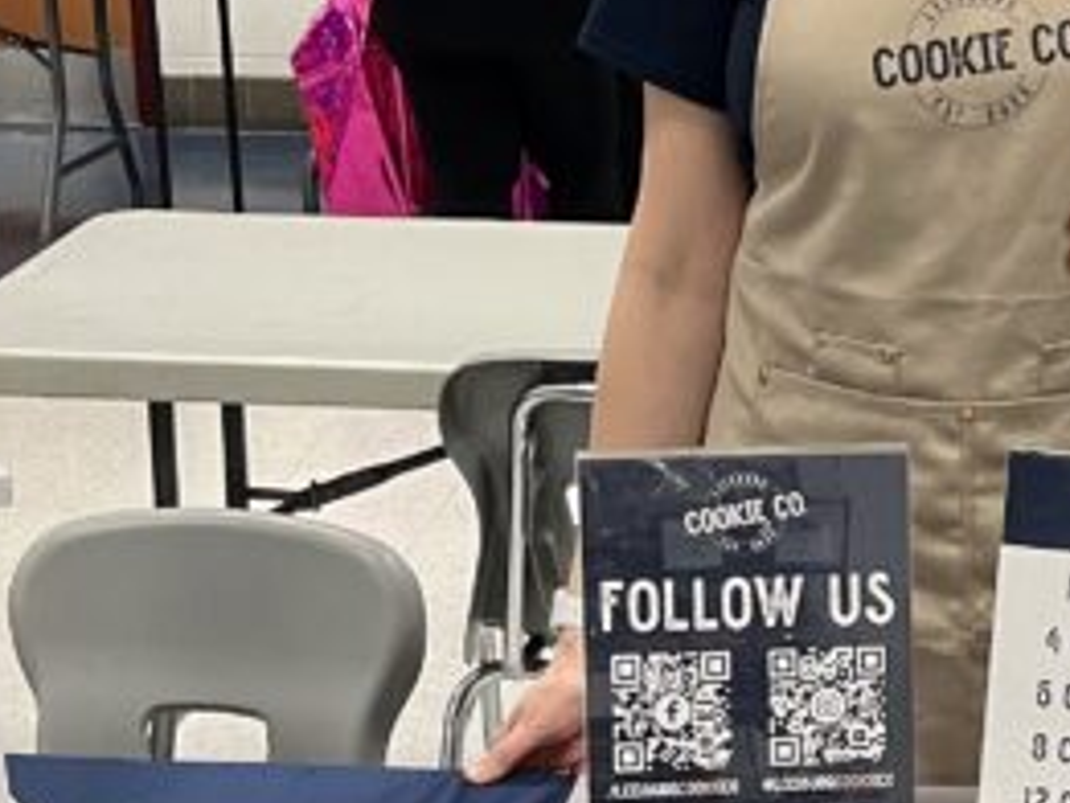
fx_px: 3154
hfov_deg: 19.0
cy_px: 688
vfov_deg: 14.4
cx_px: 939
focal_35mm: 102
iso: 160
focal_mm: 5.1
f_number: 1.6
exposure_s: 1/60
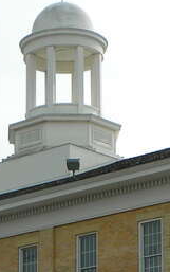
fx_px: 903
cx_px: 102
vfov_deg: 16.5
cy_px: 304
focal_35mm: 122
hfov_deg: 10.8
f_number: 10
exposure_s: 1/139
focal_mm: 6.6
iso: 64
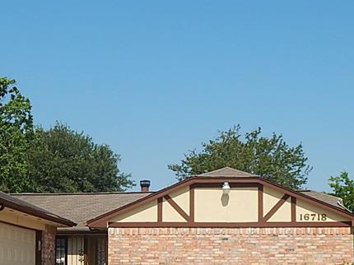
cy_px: 205
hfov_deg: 24.1
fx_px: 828
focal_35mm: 81
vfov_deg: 18.1
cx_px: 158
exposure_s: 1/640
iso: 125
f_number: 6.7
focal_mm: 6.1
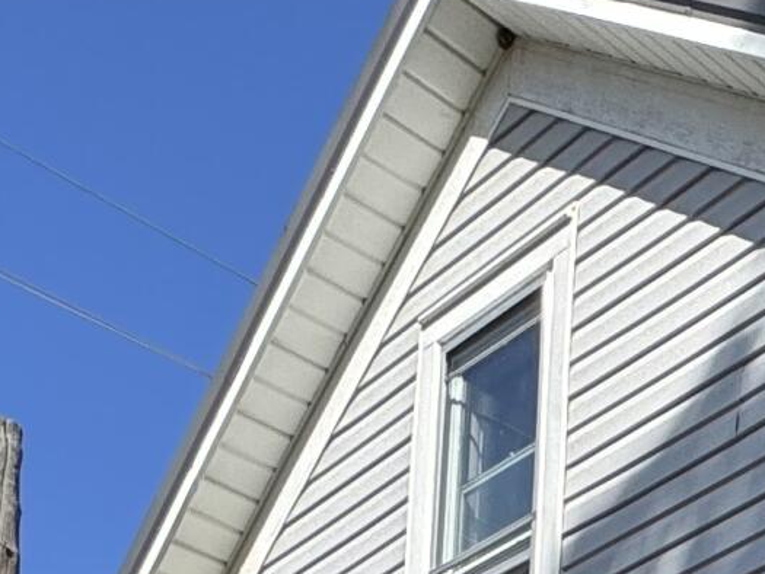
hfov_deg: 19.6
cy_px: 1434
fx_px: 1768
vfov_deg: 13.1
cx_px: 1287
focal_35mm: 80
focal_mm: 2.22
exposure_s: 1/840
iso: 50
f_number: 2.2
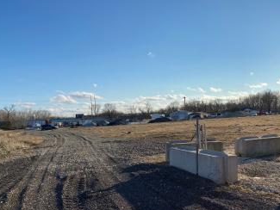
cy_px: 115
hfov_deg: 56.8
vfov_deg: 44.1
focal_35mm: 32
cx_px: 139
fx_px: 259
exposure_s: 1/4292
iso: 32
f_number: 1.8
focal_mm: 4.25
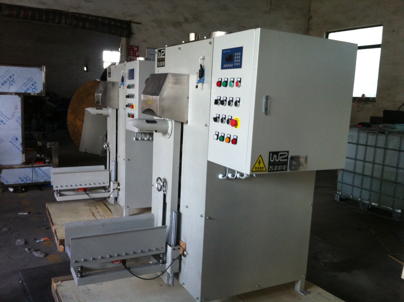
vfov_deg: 40.6
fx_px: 408
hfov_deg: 52.7
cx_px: 202
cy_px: 151
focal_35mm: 35
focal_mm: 3.85
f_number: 2.8
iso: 200
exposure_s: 1/15
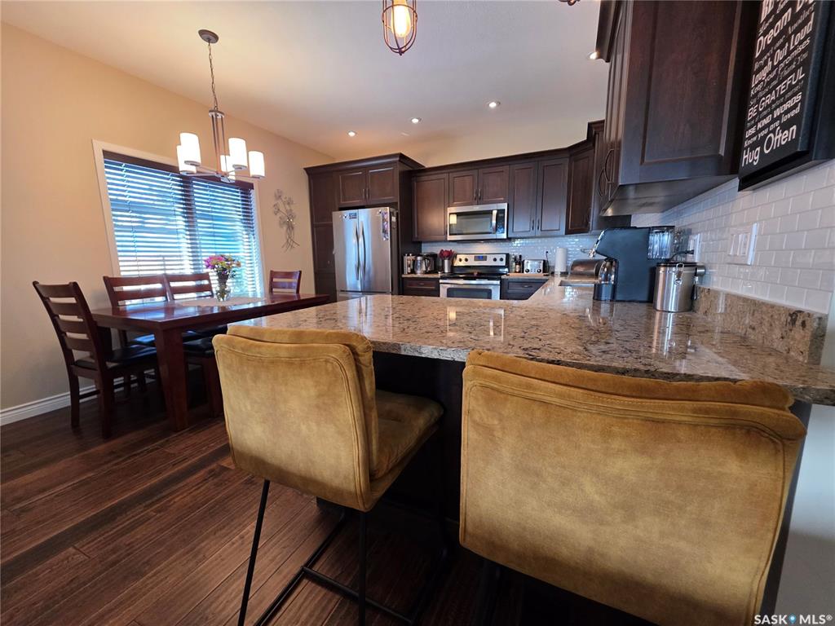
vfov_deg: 89.9
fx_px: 314
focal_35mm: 13
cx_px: 418
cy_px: 313
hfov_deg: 106.2
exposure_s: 1/120
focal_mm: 2.2
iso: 250
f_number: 1.9
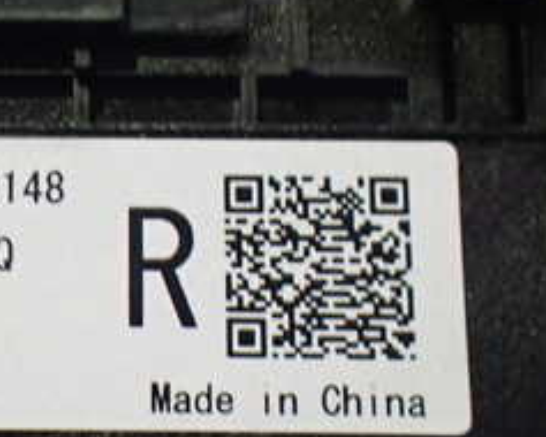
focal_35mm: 74
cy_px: 209
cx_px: -23
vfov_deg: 20.7
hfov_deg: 24.3
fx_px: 1197
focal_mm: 5.4
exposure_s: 1/60
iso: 800
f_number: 2.3
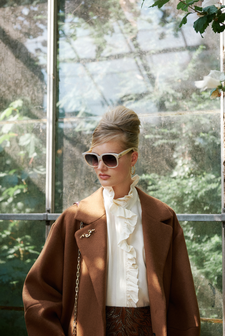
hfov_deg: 19.5
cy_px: 168
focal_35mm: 70
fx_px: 656
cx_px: 112
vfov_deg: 28.8
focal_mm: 70
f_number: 5
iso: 320
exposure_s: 1/250
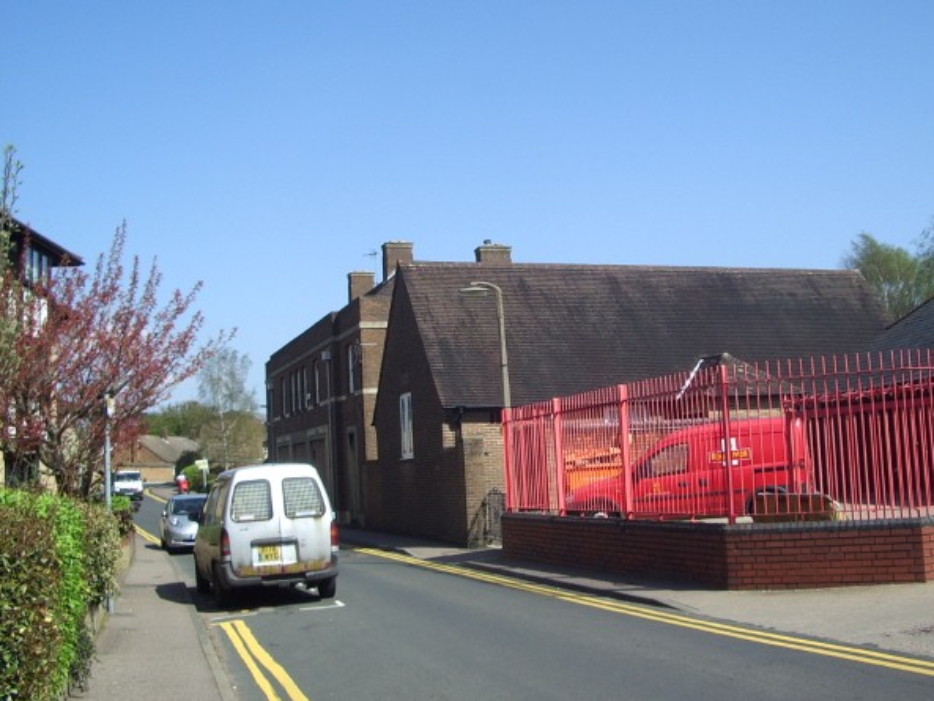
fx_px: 1106
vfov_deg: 35.1
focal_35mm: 41
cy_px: 328
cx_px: 501
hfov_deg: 45.7
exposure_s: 1/320
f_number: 4.3
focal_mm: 5.8
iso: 50
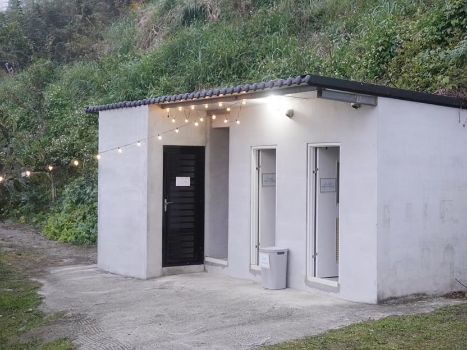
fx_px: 755
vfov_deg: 26.1
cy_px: 174
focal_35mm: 56
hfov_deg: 34.3
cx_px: 261
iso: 3200
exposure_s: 1/160
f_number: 5
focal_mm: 34
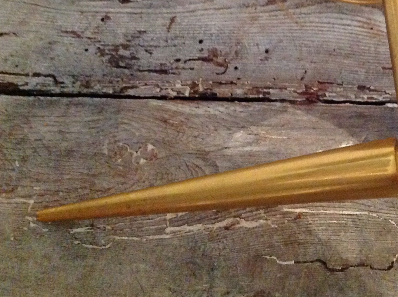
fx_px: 689
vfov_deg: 24.0
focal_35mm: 60
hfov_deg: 31.4
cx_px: 316
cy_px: 60
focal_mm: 4.28
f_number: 2.4
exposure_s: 1/15
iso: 800
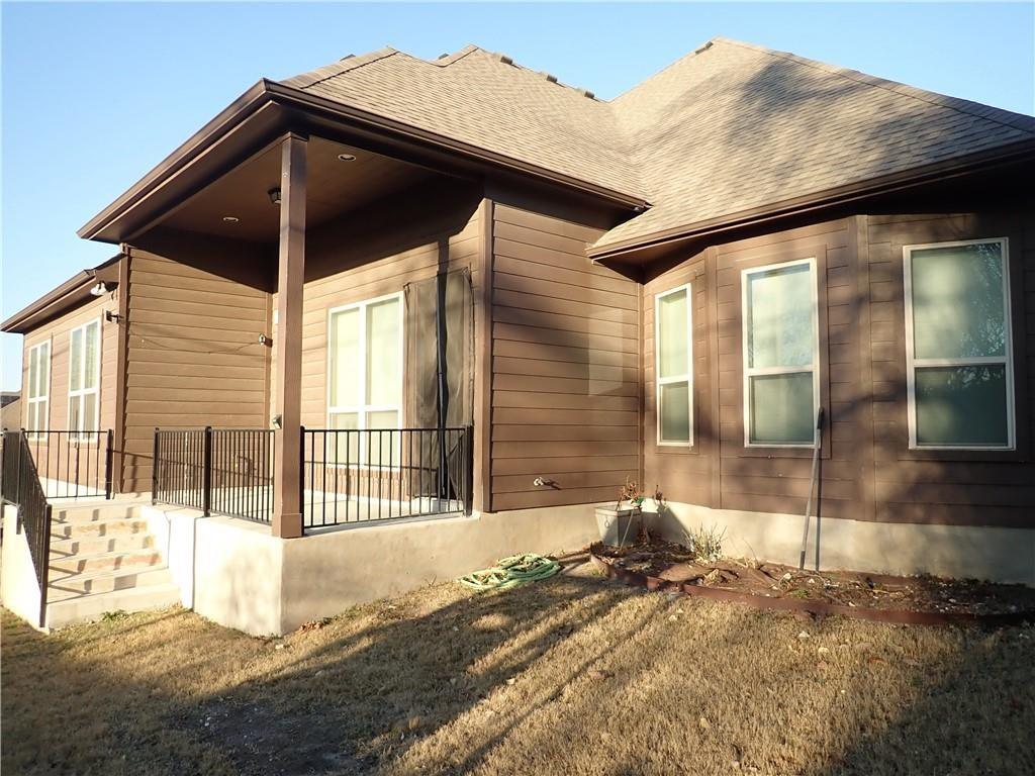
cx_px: 518
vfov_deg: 54.9
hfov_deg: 69.4
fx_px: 747
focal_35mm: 25
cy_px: 388
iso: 100
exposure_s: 1/640
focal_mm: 4.5
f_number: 2
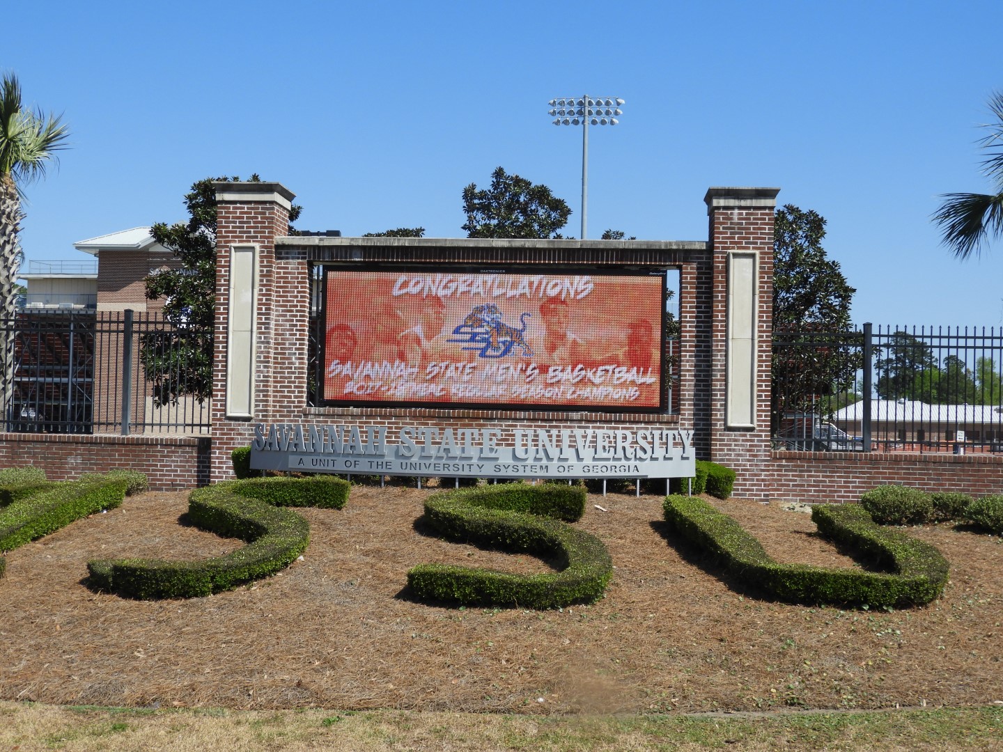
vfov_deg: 32.2
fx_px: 1304
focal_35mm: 45
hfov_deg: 42.1
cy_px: 376
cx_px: 502
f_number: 4
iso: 100
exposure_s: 1/1000
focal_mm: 8.1
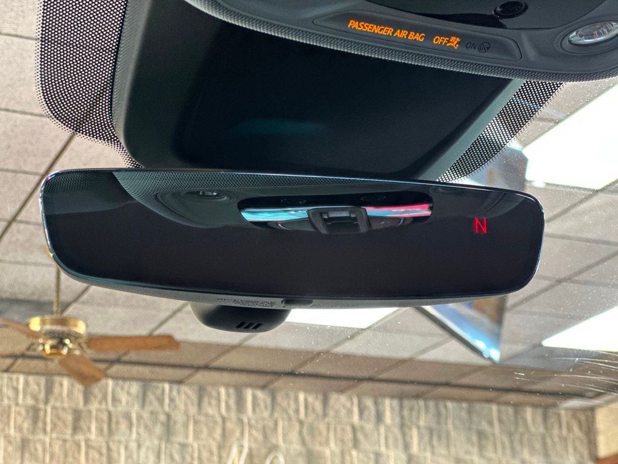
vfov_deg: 19.1
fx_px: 1375
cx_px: 309
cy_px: 232
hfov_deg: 25.3
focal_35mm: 77
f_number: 2.8
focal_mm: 9
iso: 320
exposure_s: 1/40
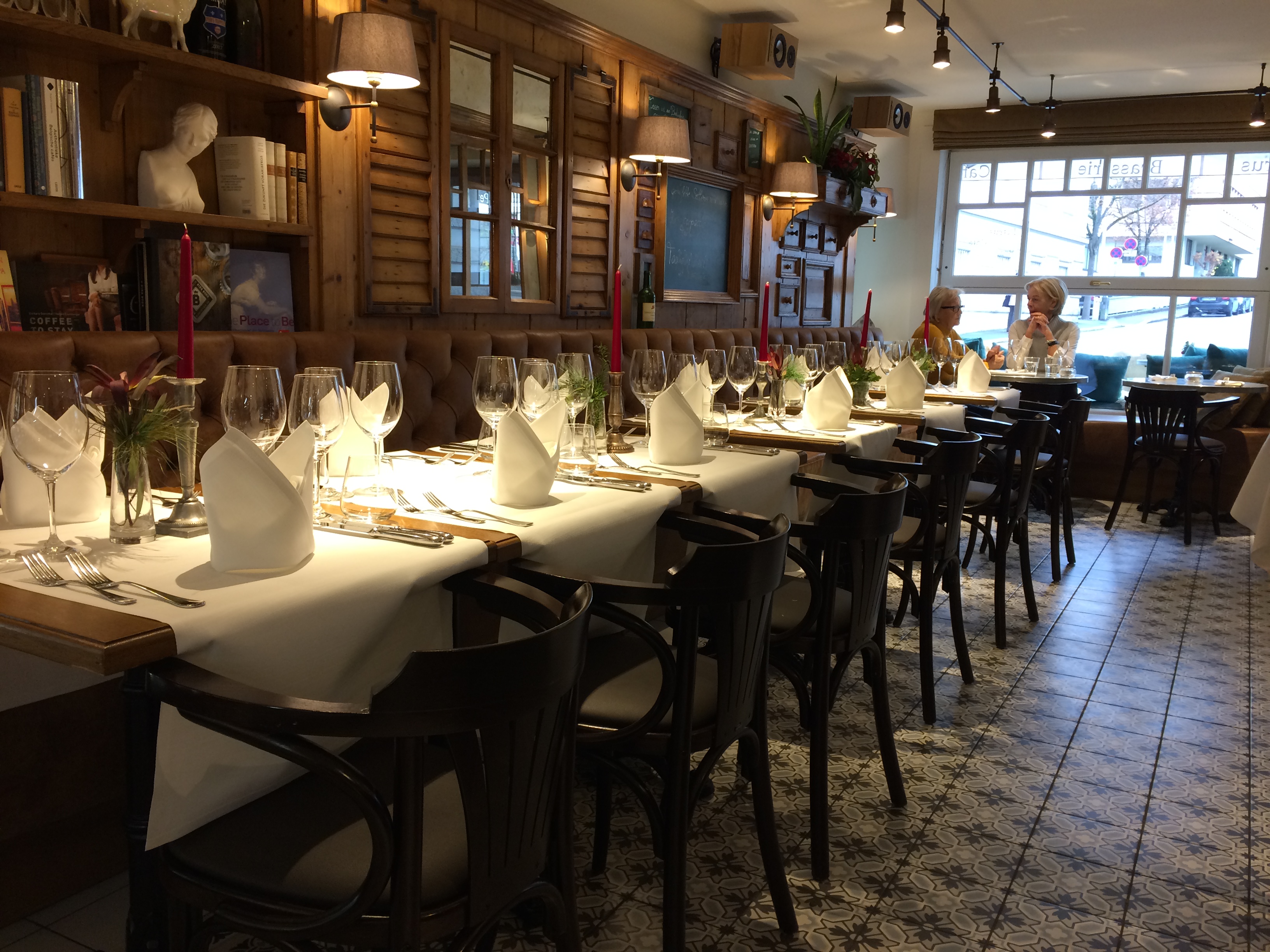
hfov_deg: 61.7
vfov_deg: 48.2
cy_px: 476
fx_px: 1064
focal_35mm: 29
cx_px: 635
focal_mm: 4.15
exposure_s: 1/33
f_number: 2.2
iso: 100
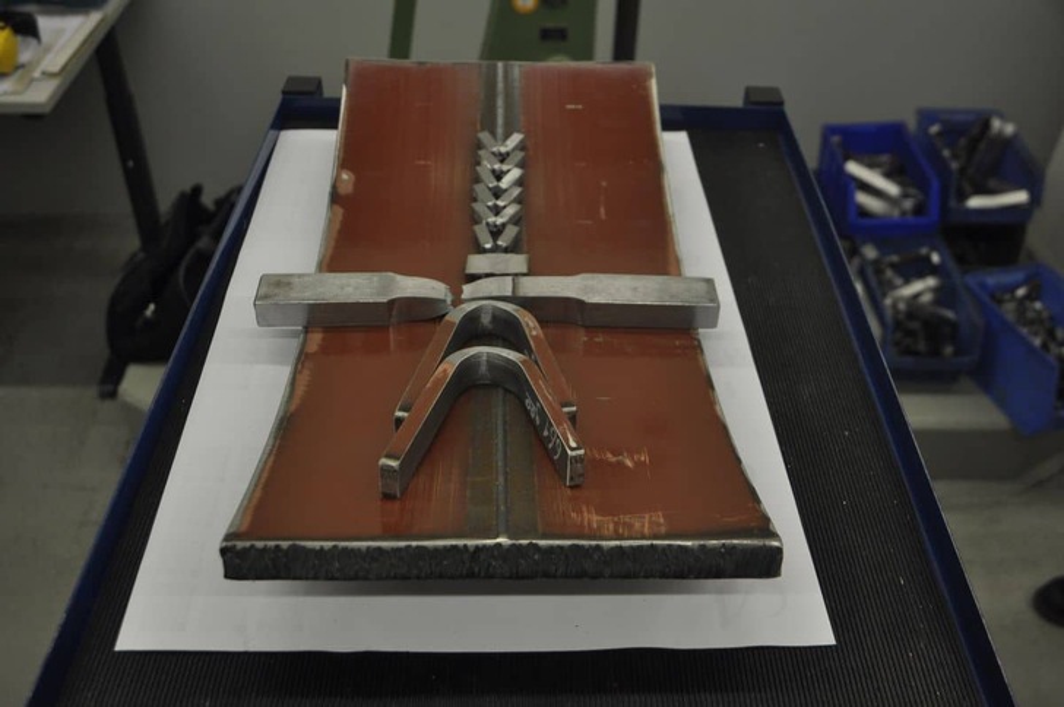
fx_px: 1019
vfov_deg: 38.3
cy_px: 354
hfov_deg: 55.1
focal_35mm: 34
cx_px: 532
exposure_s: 1/160
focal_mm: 23
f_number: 4.5
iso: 500
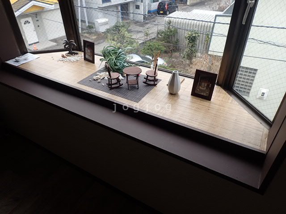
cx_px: 143
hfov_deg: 69.4
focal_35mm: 25
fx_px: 207
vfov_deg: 54.9
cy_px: 107
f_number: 2.8
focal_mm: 4.5
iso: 100
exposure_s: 1/250
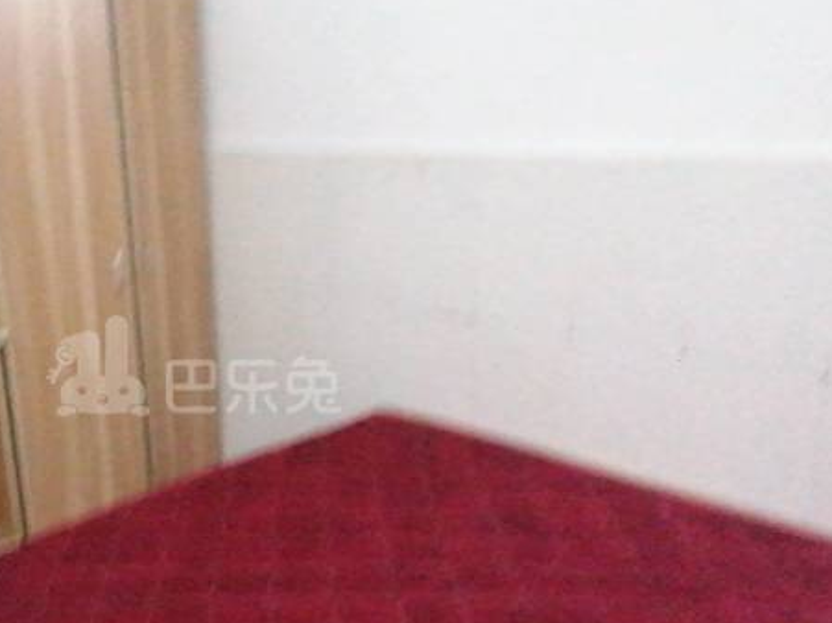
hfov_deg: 45.9
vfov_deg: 36.7
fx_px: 937
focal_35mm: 39
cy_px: 367
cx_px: 194
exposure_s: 1/16.7
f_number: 2.4
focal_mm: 1.78
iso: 1000
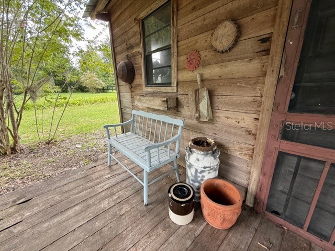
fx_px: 135
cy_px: 126
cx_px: 168
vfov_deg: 85.7
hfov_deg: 102.1
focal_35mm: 14
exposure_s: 1/99
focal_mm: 2.22
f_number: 2.2
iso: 64
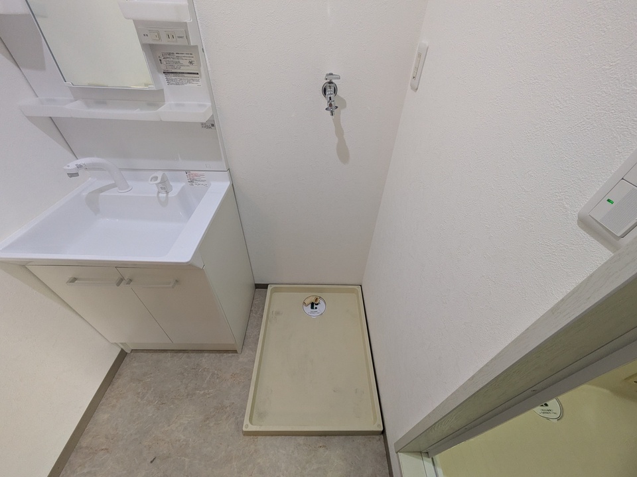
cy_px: 238
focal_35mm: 14
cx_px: 318
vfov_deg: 85.7
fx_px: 258
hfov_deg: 102.1
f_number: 2.2
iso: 142
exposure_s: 1/24
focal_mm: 1.83
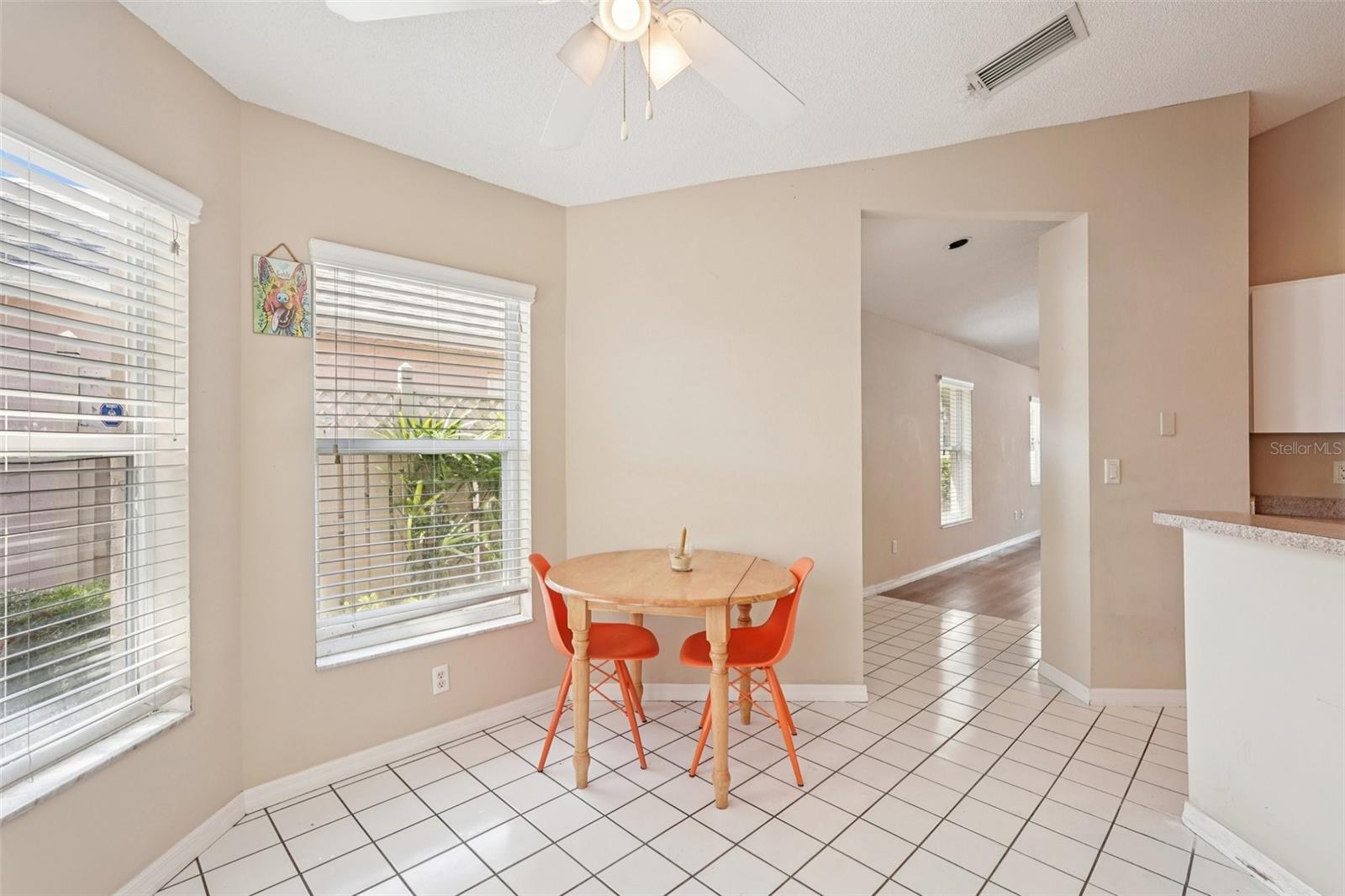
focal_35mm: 16
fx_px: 598
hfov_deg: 96.7
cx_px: 672
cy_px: 448
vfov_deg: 73.7
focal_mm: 16
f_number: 8
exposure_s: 1/30
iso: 400
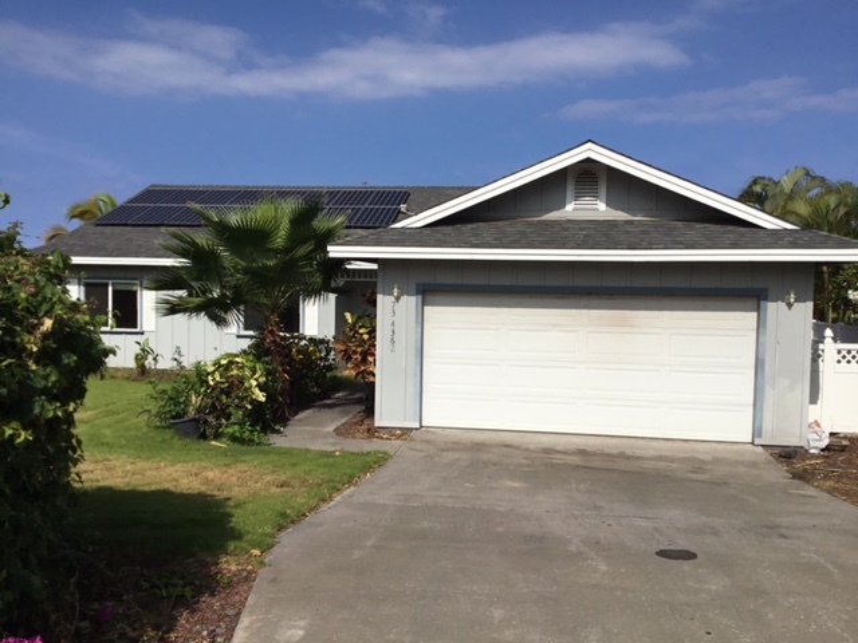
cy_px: 322
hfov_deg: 58.4
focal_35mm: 31
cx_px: 429
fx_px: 768
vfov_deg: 45.4
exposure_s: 1/3891
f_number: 2.4
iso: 25
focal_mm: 3.3
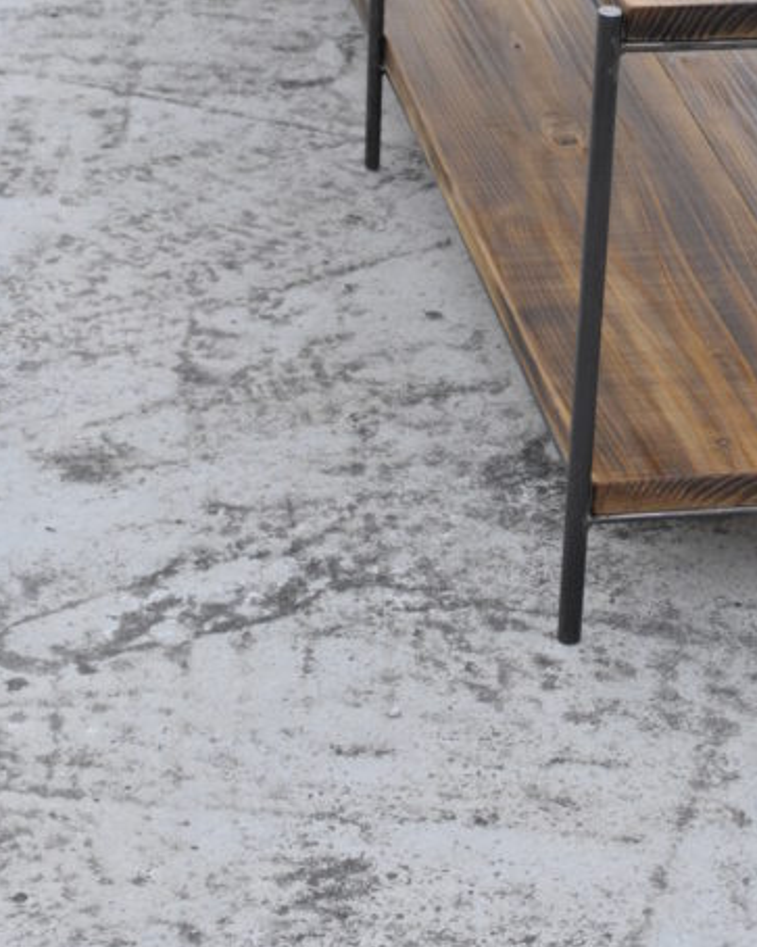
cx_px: 689
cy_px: -35
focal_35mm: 143
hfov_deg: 10.7
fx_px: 4008
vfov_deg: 13.3
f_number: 7.1
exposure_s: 1/200
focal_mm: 45
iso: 400
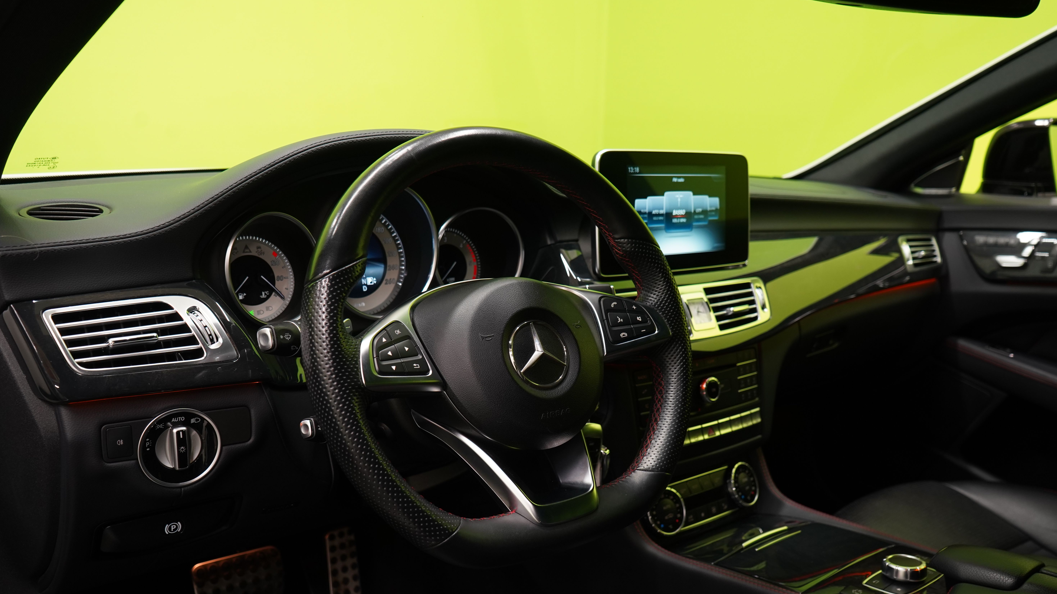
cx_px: 534
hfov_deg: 62.6
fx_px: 869
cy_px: 343
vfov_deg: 37.7
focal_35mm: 31
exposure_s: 1/25
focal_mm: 29
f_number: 5.6
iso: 1000
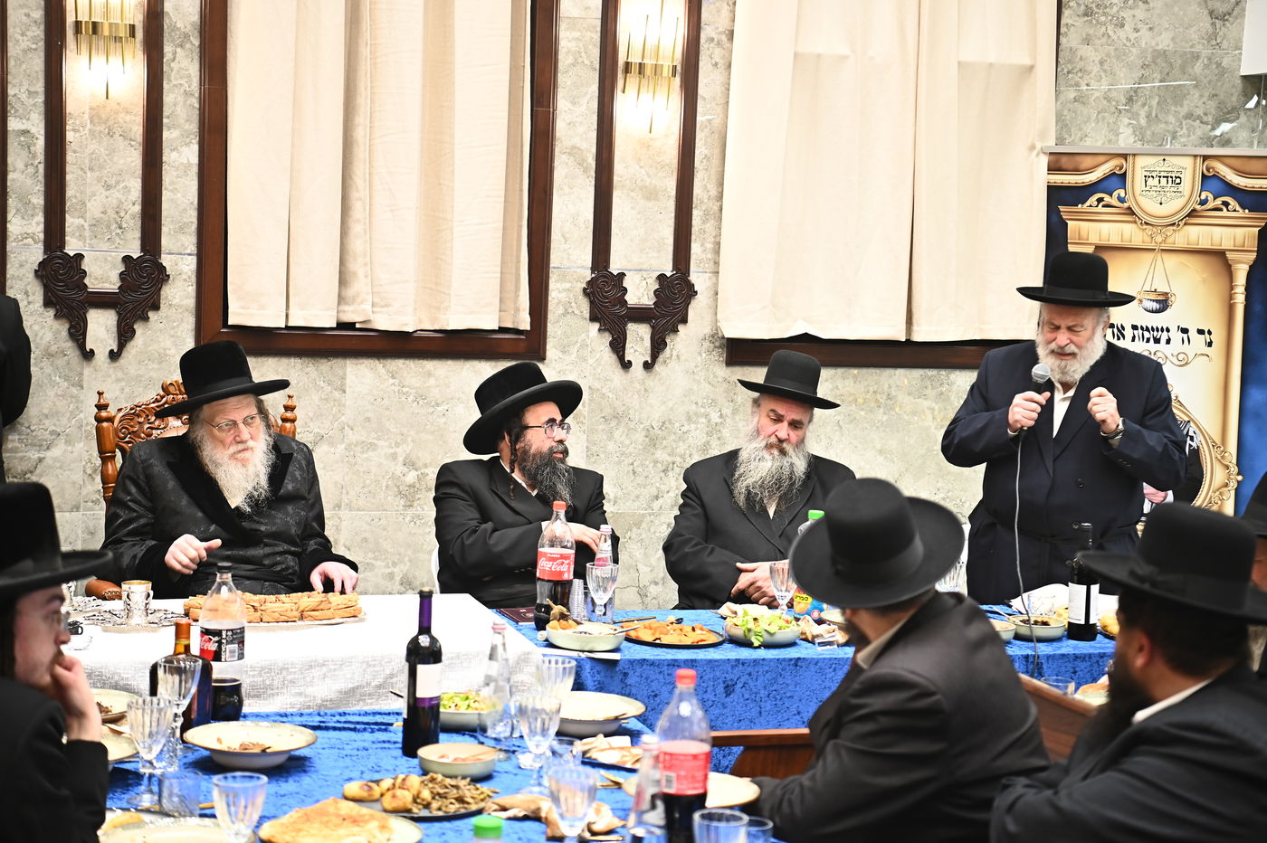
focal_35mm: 70
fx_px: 2462
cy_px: 422
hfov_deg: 28.9
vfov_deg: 19.4
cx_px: 634
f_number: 3.5
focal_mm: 70
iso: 1250
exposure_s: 1/200
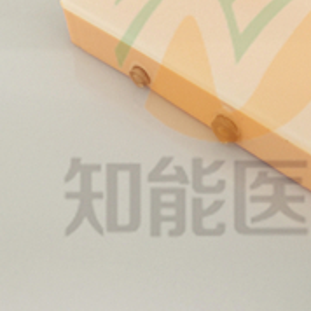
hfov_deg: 25.1
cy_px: 80
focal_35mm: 68
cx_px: 225
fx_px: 691
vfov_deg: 25.1
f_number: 2.2
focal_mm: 4.15
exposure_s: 1/17
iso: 64
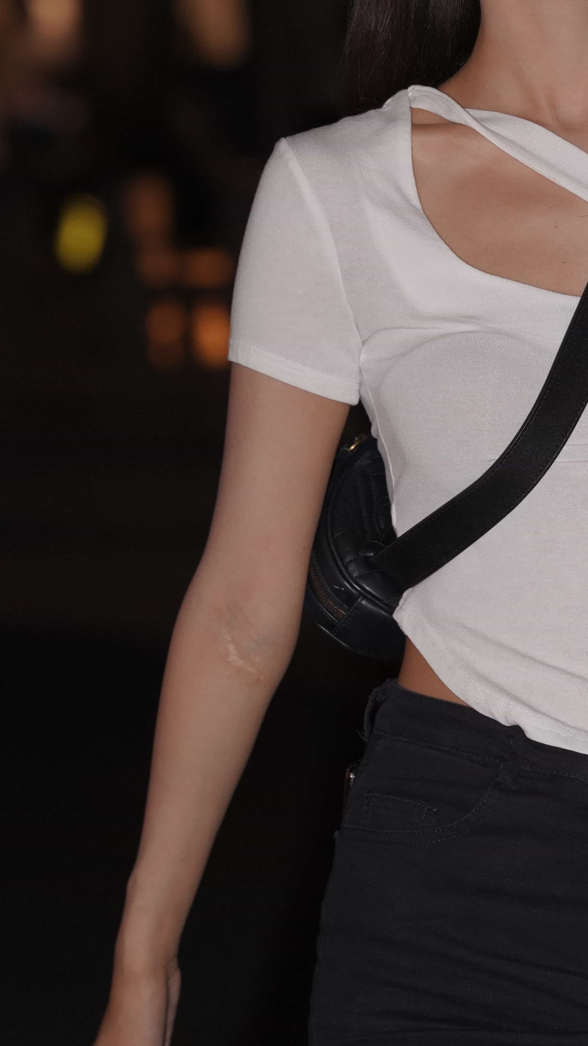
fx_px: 9507
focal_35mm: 343
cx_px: 832
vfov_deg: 6.3
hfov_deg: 3.5
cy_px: 613
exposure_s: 1/200
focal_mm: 135
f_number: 4.5
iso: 640
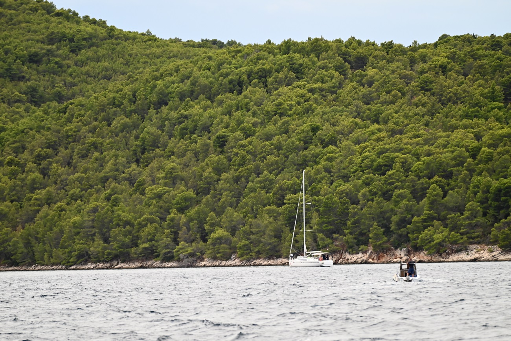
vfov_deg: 5.7
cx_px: 256
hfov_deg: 8.6
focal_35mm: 240
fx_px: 3407
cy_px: 170
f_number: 5.3
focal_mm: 240
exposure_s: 1/500
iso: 800
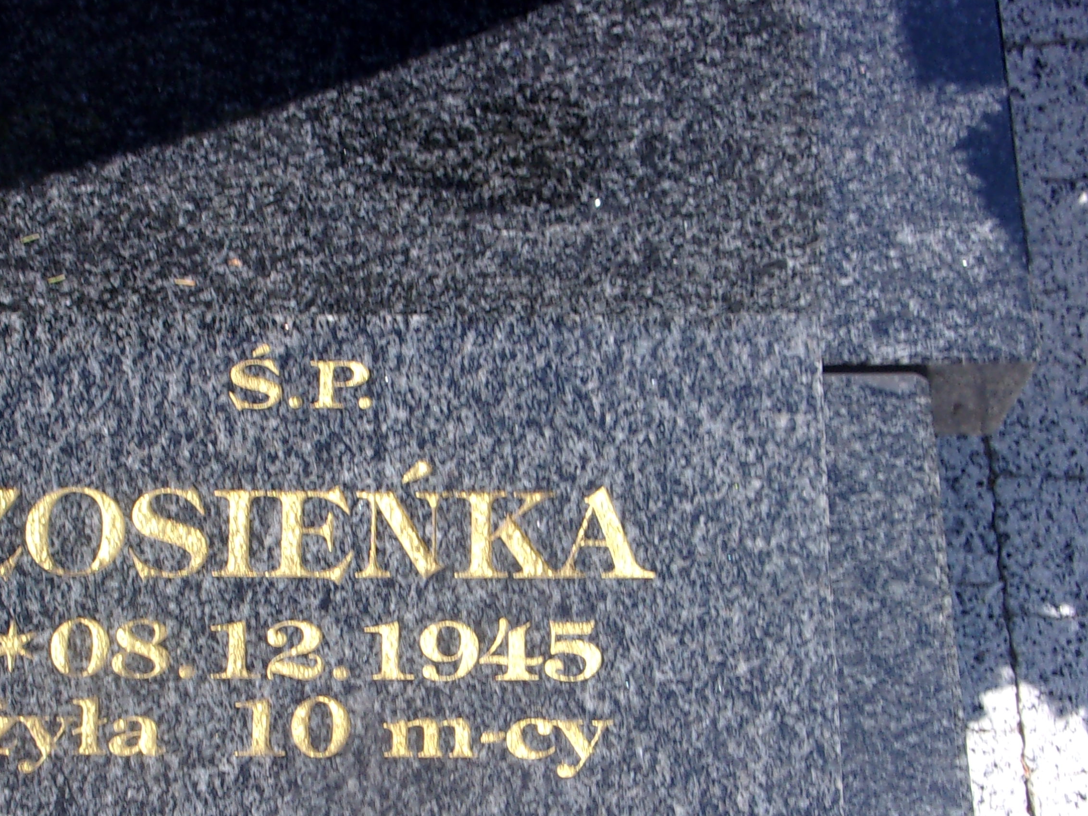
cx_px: 365
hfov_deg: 33.5
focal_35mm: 57
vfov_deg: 25.0
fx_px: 1792
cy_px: 710
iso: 80
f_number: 10.8
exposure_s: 1/60
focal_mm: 5.1
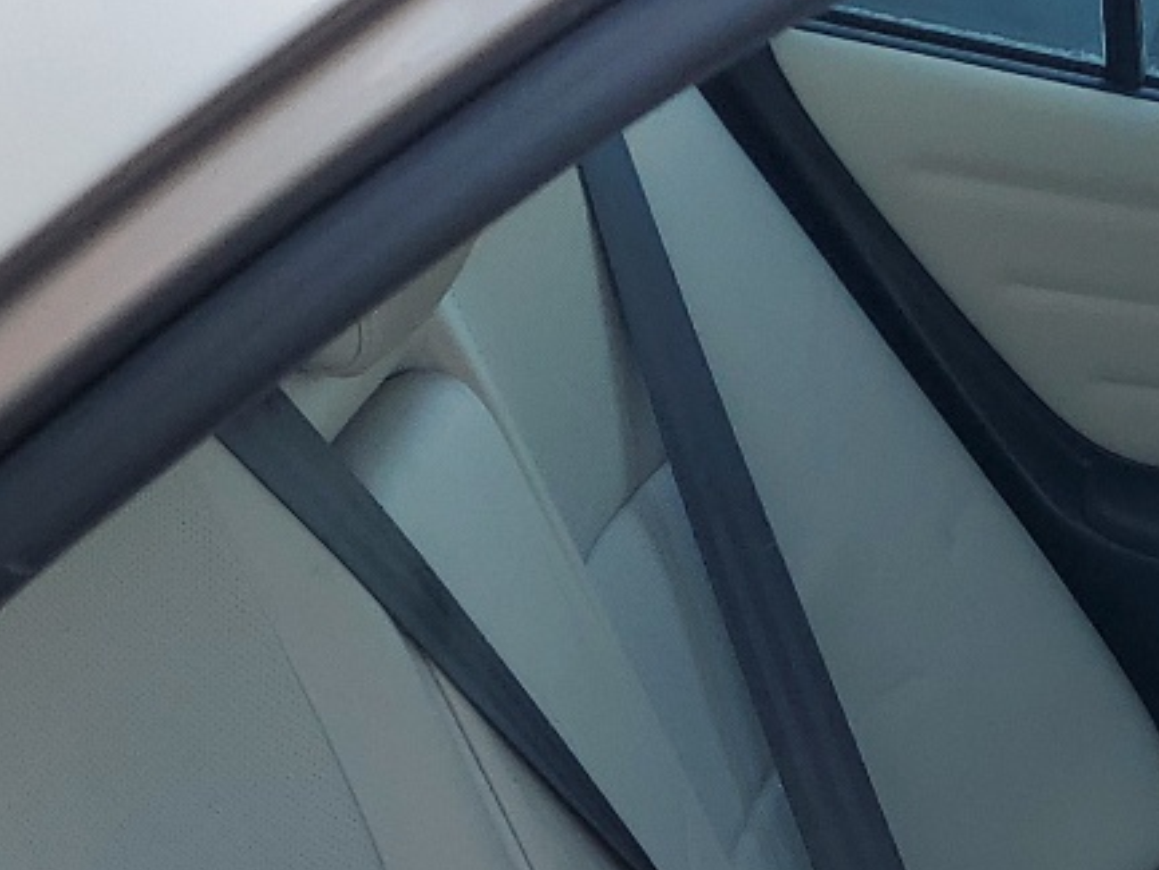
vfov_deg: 14.8
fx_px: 3215
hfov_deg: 18.9
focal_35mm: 96
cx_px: 1520
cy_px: 1076
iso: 50
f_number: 1.5
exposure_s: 1/455
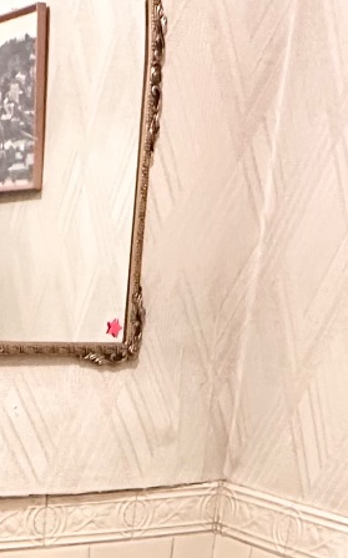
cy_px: 826
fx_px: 1033
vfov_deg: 24.1
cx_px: 17
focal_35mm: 68
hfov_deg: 18.7
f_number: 2.2
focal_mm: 2.22
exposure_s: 1/50
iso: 400
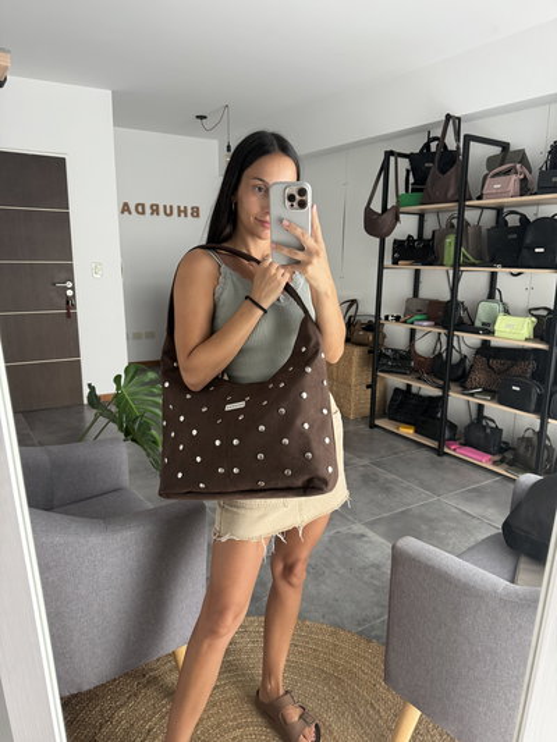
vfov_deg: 71.6
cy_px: 371
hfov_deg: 56.8
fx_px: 515
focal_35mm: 24
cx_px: 278
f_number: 1.78
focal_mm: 6.76
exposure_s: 1/119
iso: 200
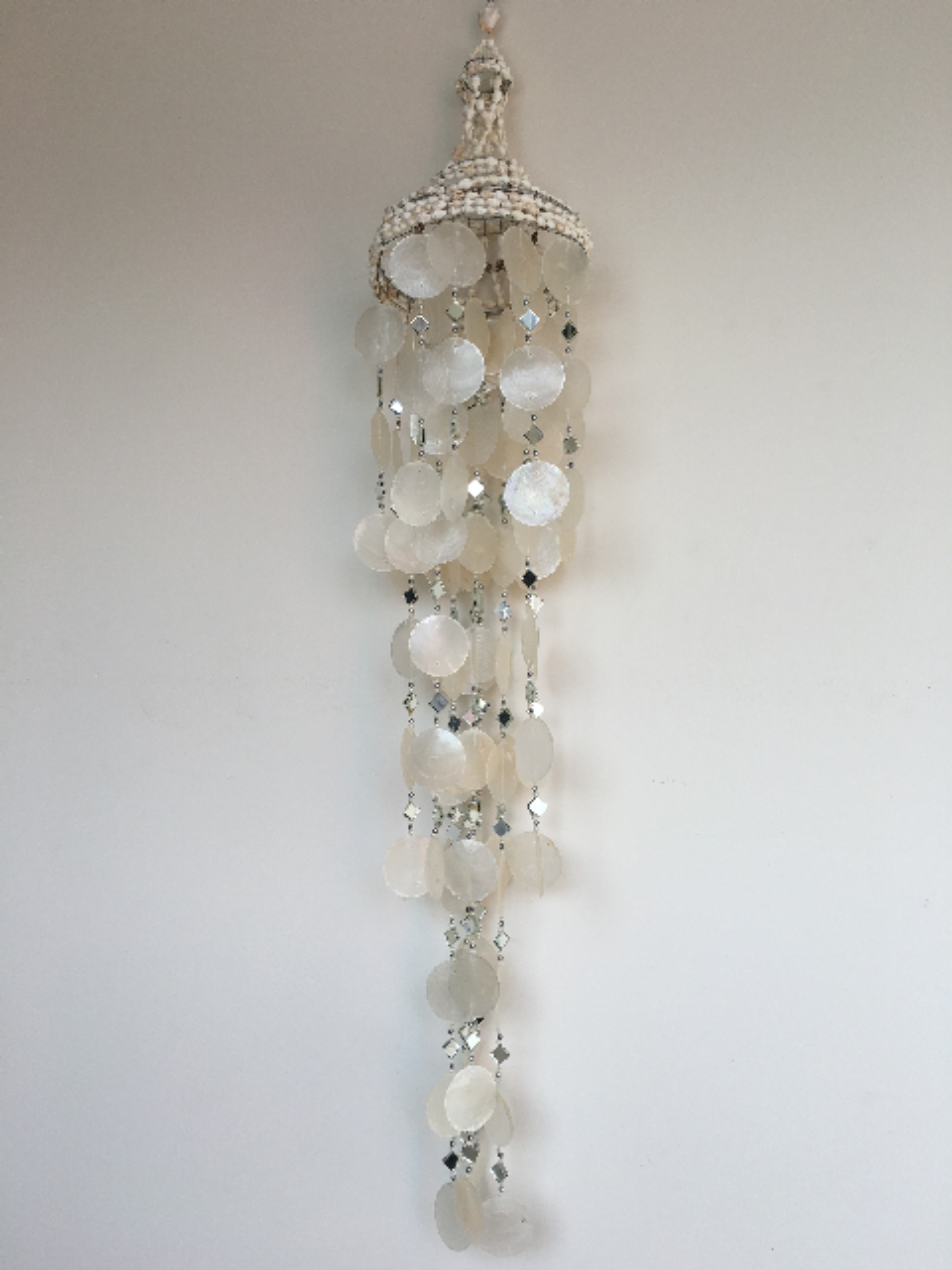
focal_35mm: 29
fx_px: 1063
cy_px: 635
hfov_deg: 48.2
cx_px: 476
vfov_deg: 61.7
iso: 25
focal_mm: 4.15
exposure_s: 1/146
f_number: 2.2
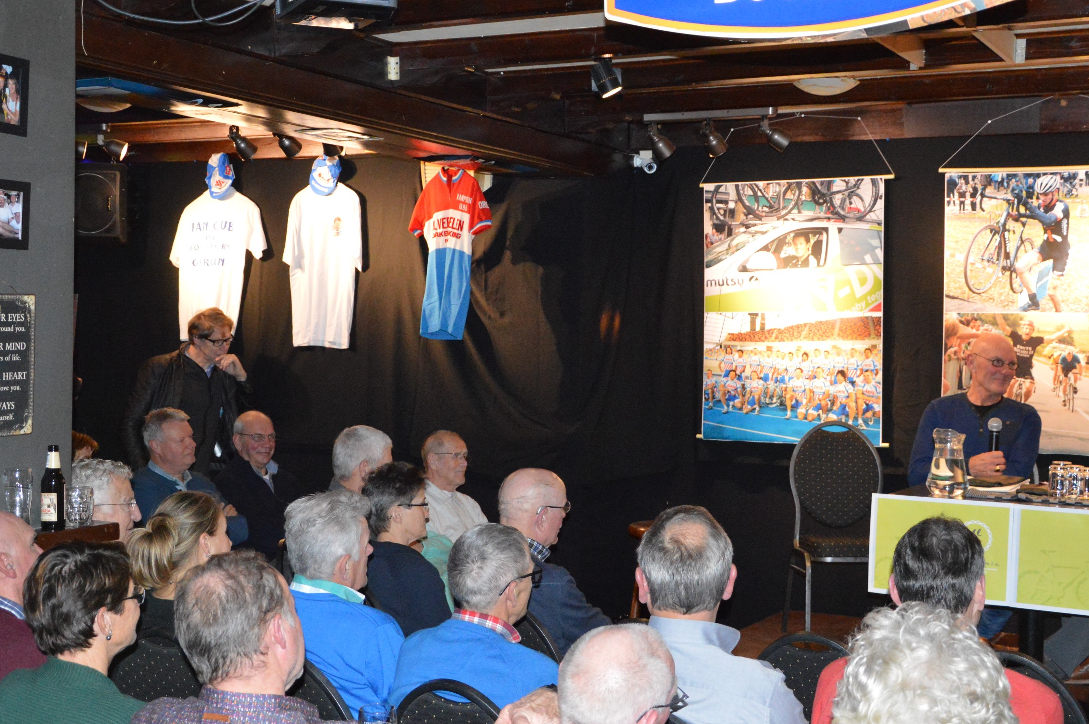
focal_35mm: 50
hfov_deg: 39.9
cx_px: 556
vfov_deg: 27.1
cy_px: 371
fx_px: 1501
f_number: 4
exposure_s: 1/60
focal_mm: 25
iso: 3200
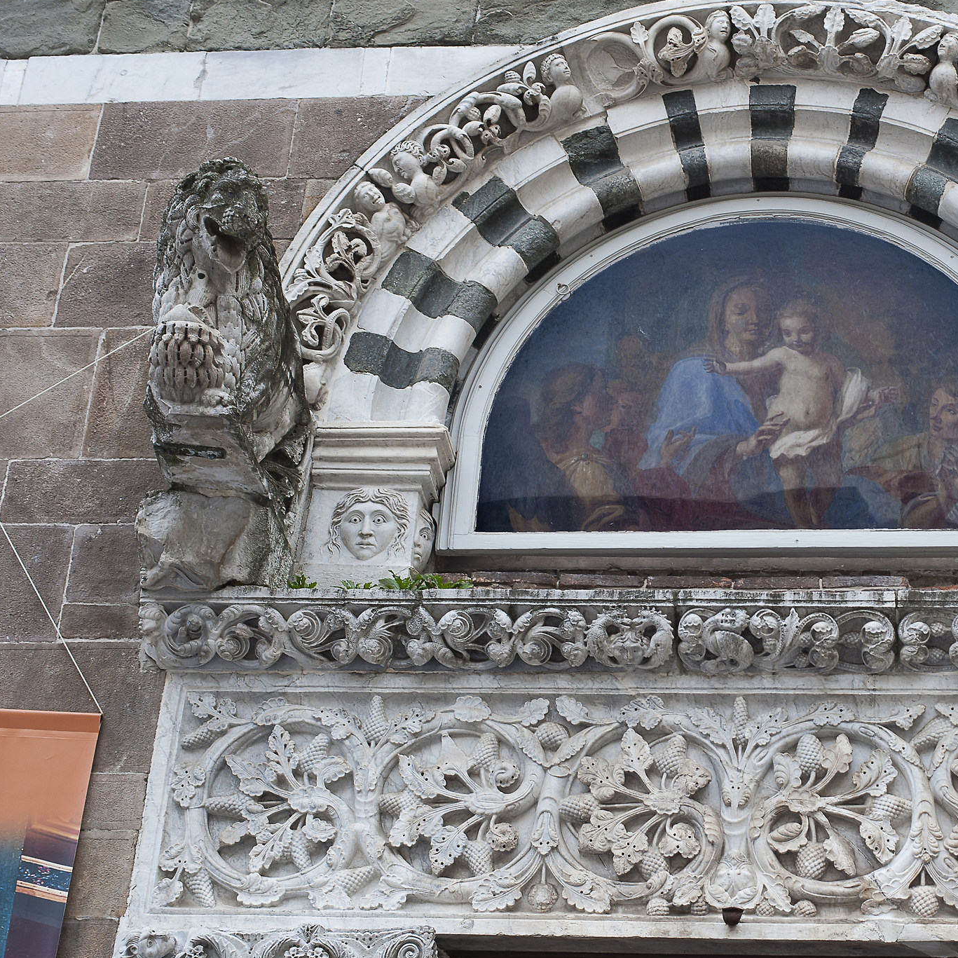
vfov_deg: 21.1
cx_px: 781
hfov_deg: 20.9
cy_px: 483
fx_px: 2567
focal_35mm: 82
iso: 220
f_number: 4
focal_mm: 55
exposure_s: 1/80
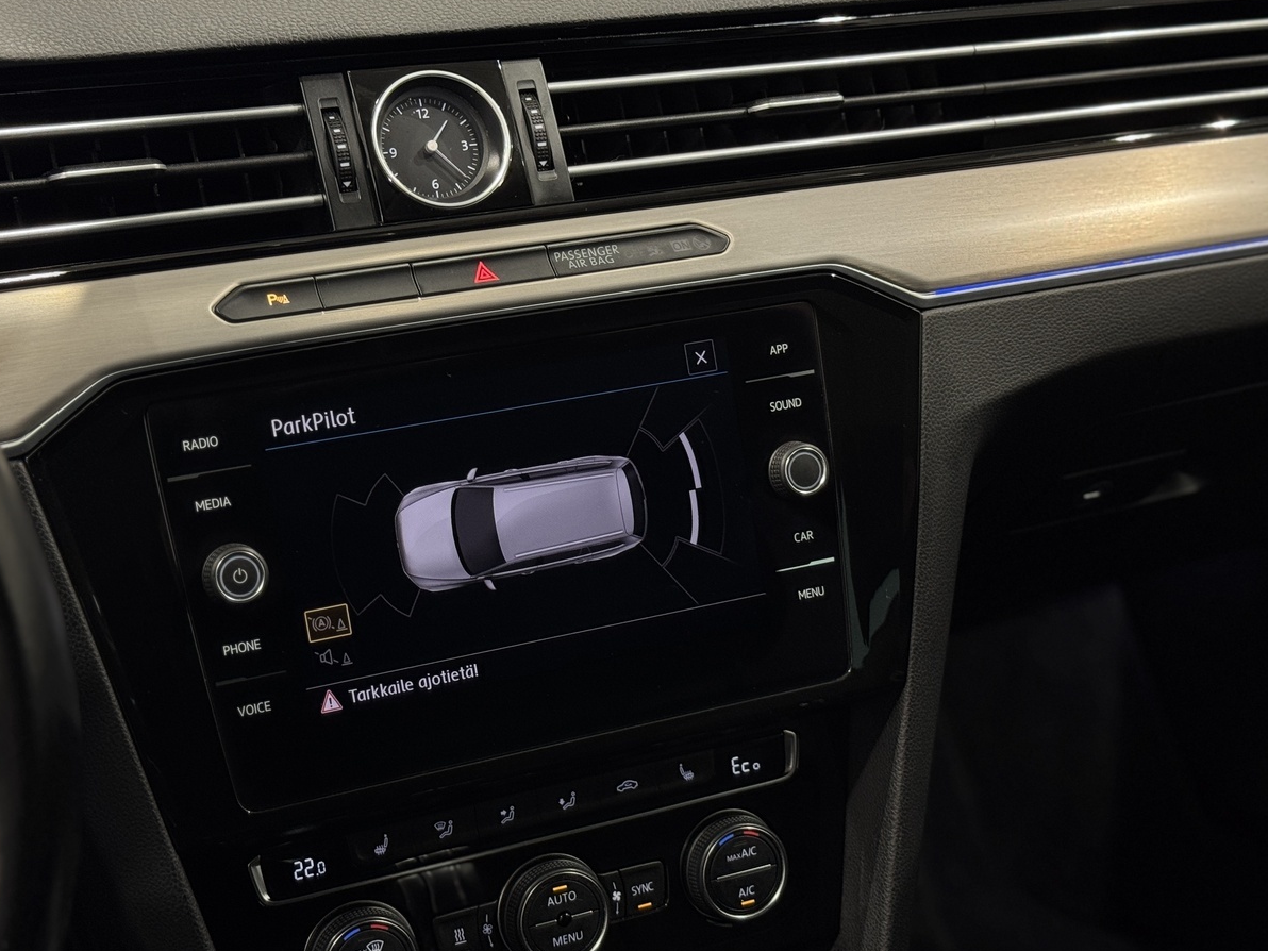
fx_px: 2125
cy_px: 518
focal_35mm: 58
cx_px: 520
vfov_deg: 25.2
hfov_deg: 33.1
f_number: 1.78
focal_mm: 6.76
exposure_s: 1/50
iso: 80
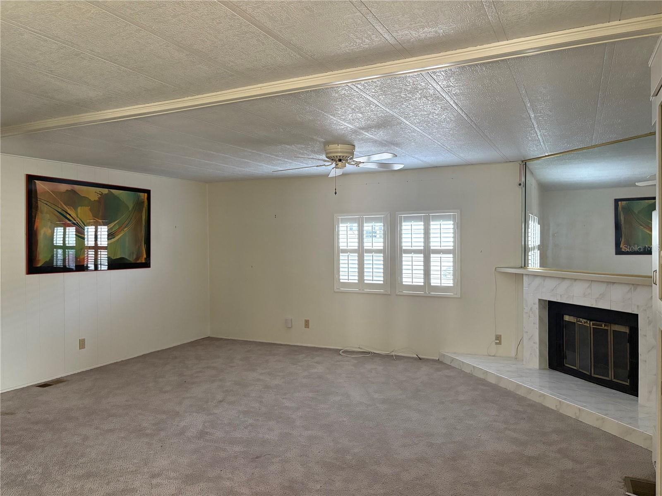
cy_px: 248
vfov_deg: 53.1
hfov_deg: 67.3
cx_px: 331
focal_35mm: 26
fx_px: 497
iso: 400
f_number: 1.6
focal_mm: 5.96
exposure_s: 1/60
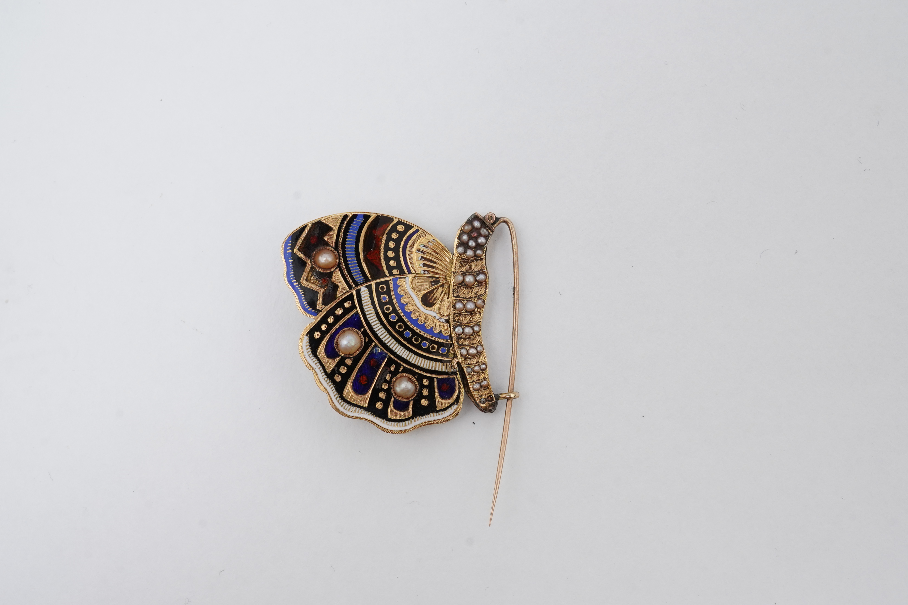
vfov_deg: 29.9
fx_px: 1135
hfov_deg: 43.6
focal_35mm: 45
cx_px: 454
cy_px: 302
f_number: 22
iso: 640
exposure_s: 1/100
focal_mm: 30
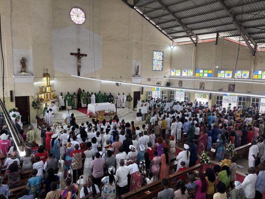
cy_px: 100
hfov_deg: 67.3
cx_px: 132
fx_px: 199
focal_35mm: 26
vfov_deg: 53.1
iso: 125
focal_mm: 5.96
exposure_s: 1/100
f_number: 1.6
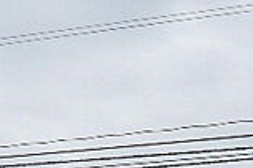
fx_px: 1061
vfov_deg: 8.9
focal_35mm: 151
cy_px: 225
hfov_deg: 13.6
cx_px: 132
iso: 100
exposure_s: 1/320
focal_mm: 4.6
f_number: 8
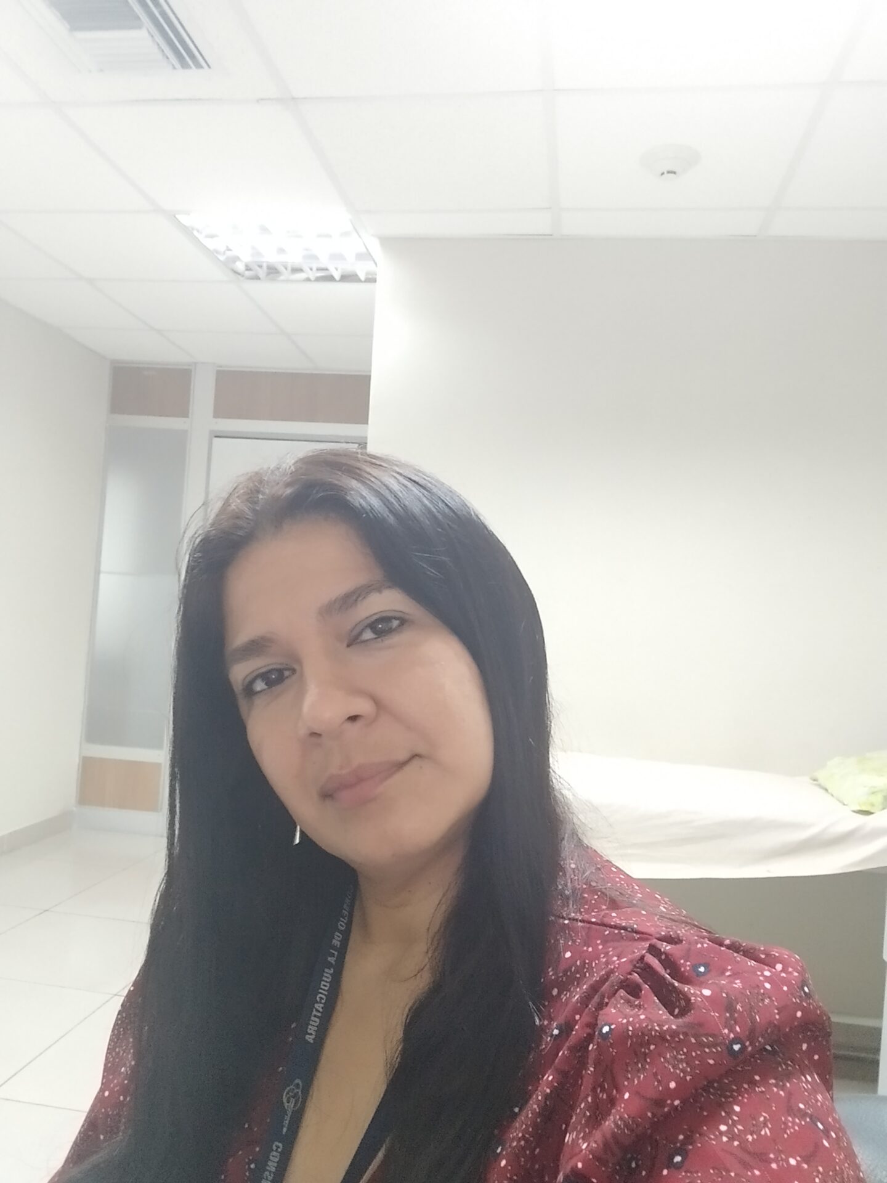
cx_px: 444
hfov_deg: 66.0
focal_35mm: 20
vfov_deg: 81.7
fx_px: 683
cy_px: 592
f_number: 2.45
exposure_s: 1/25
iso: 320
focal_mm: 3.49
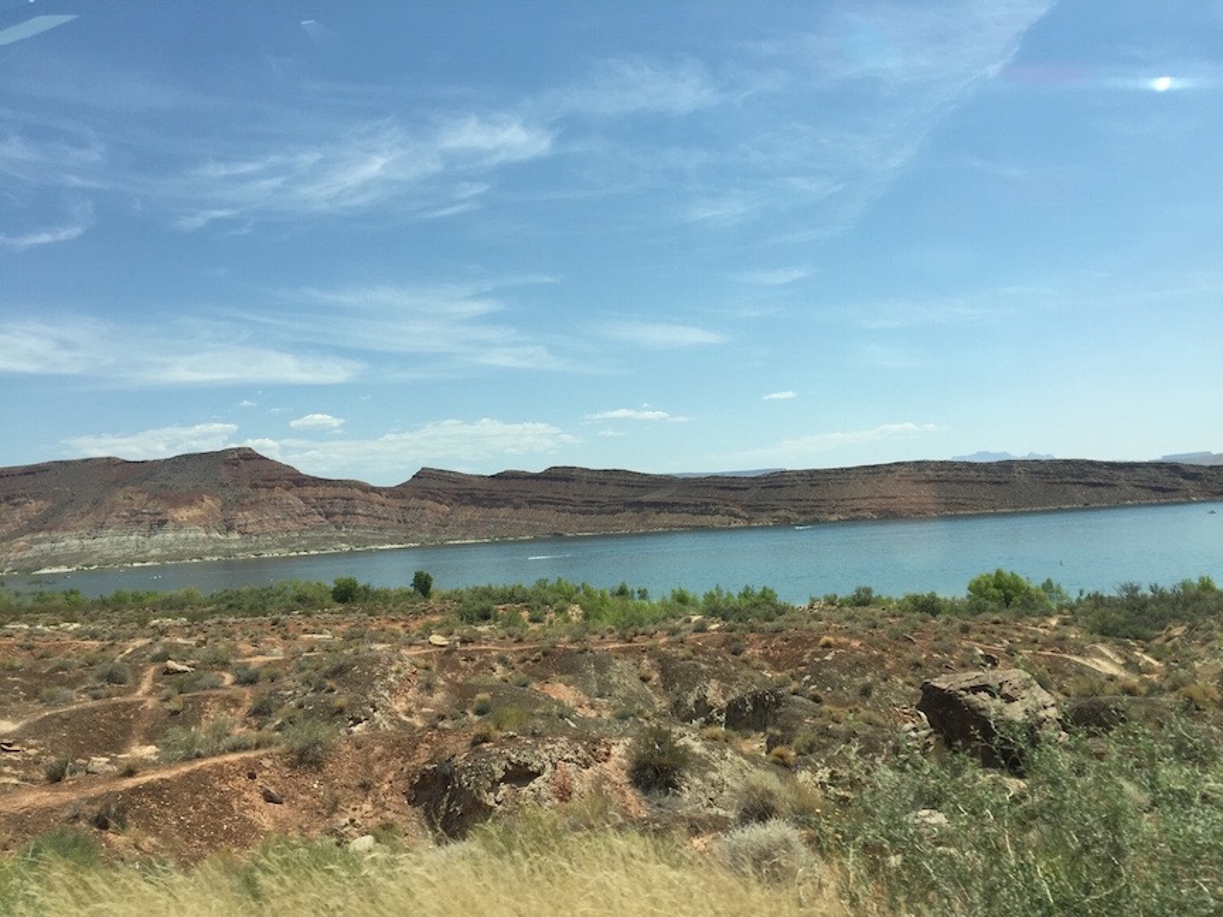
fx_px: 1025
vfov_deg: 48.2
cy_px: 458
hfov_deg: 61.7
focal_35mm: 29
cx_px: 612
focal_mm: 4.15
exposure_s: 1/2198
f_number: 2.2
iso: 32
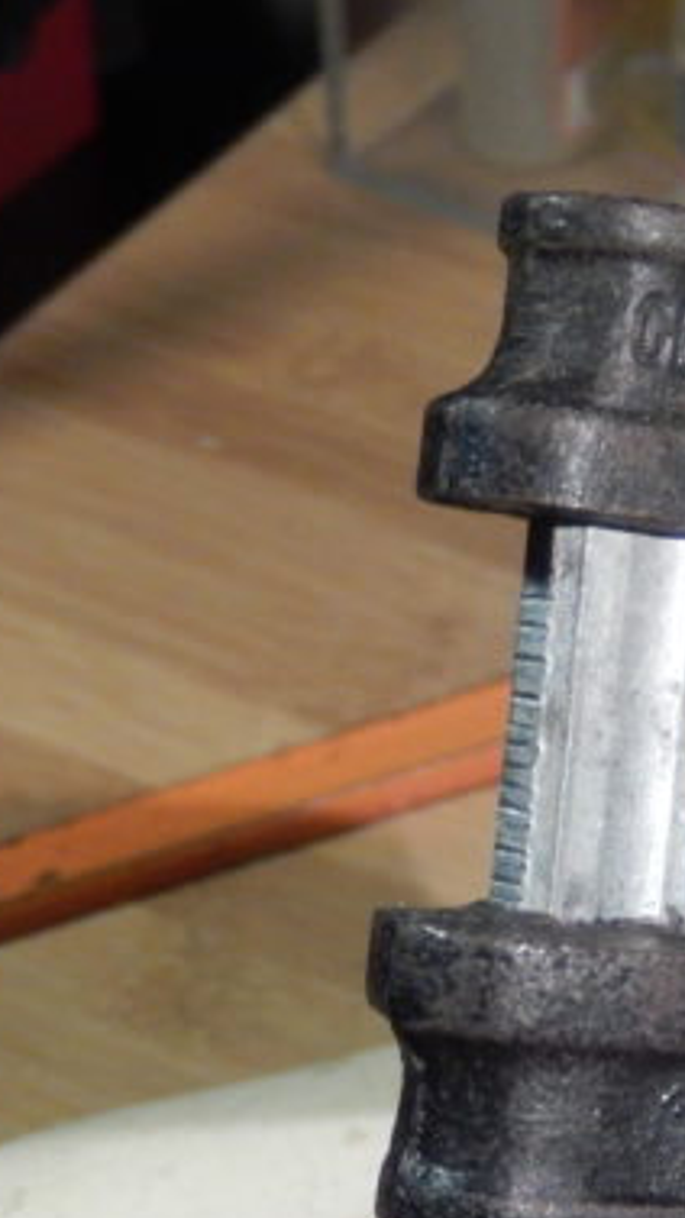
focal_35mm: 133
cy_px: 720
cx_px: 675
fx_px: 4296
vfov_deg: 16.1
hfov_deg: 9.1
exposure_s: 1/30
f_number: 4.3
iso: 360
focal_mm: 8.1
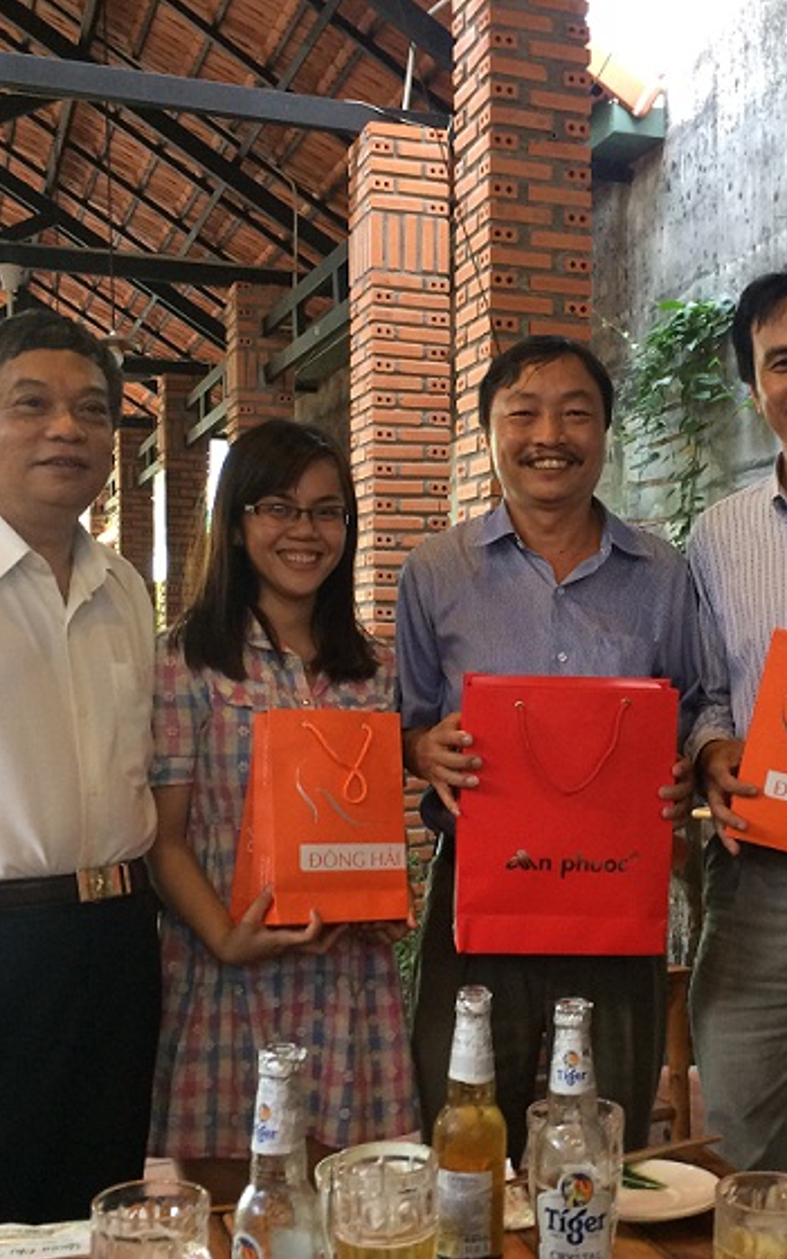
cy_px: 654
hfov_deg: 29.6
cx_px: 528
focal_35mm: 43
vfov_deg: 46.2
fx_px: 1476
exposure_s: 1/30
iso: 125
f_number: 2.2
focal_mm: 4.15
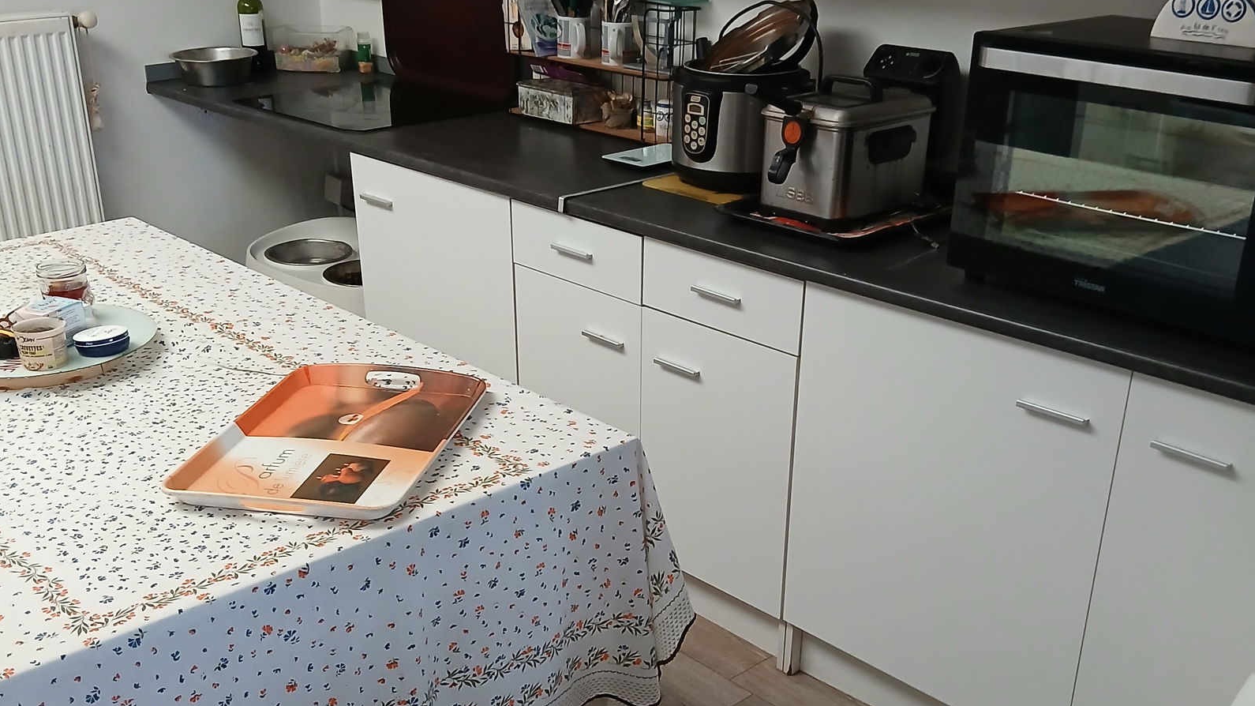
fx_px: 1264
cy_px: 482
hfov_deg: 52.8
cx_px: 630
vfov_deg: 30.9
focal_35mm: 38
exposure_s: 1/25
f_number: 1.8
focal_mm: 3.98
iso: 250
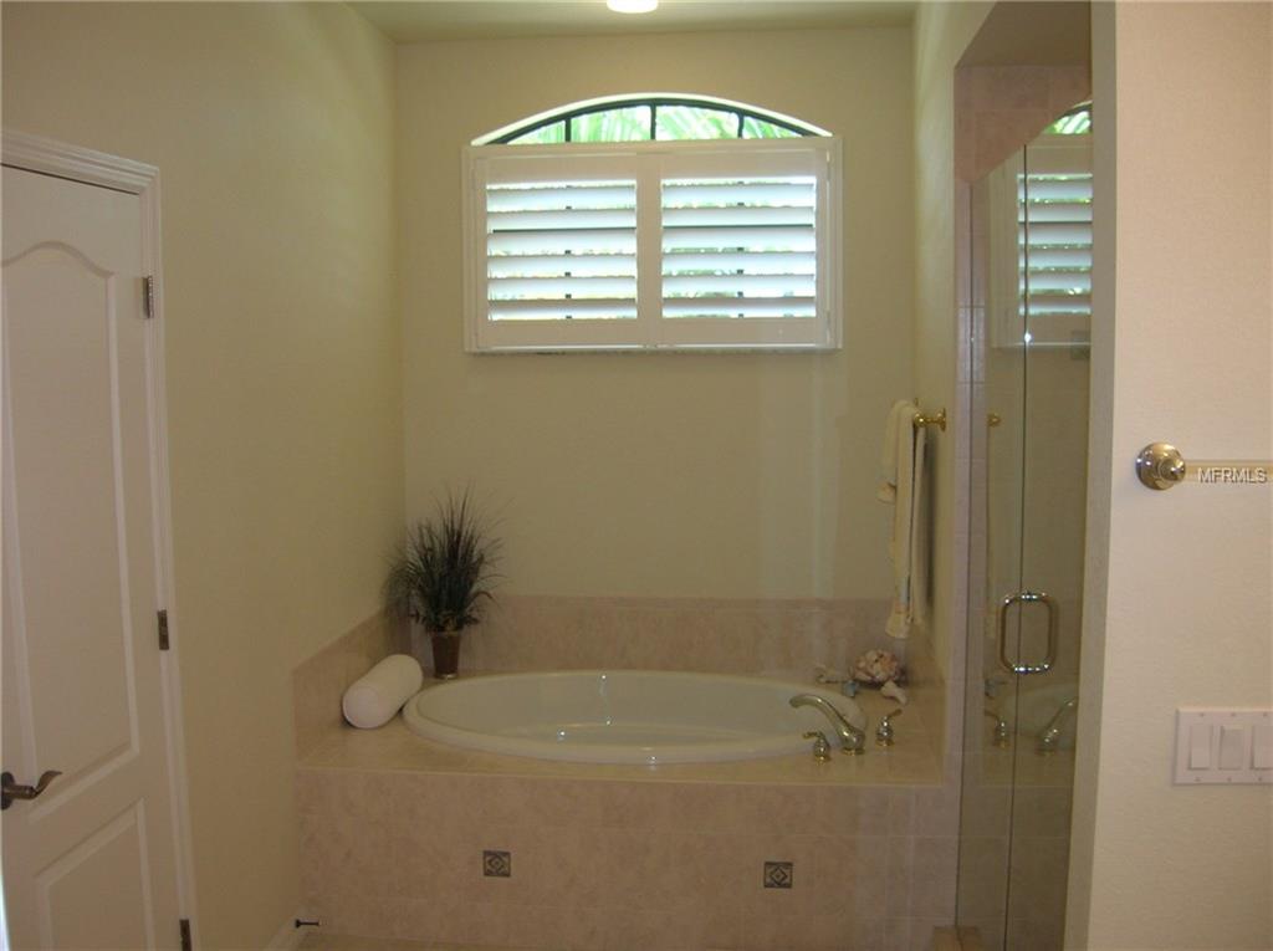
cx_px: 636
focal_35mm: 34
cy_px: 476
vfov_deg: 41.7
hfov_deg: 54.0
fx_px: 1249
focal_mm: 5.7
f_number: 2.9
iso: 90
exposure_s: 1/29
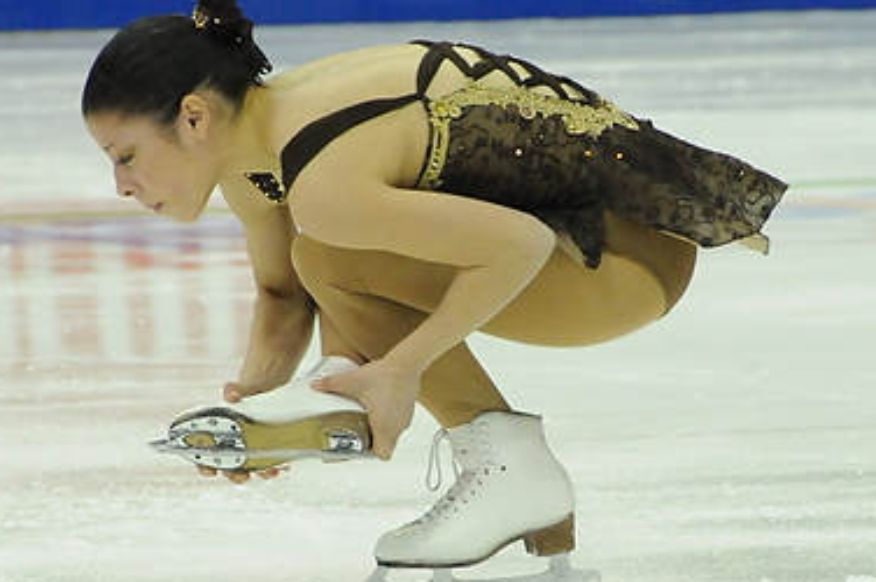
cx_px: 489
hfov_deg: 3.2
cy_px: 355
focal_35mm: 638
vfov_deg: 2.2
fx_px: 15511
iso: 3200
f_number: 5.6
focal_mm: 200
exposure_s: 1/800
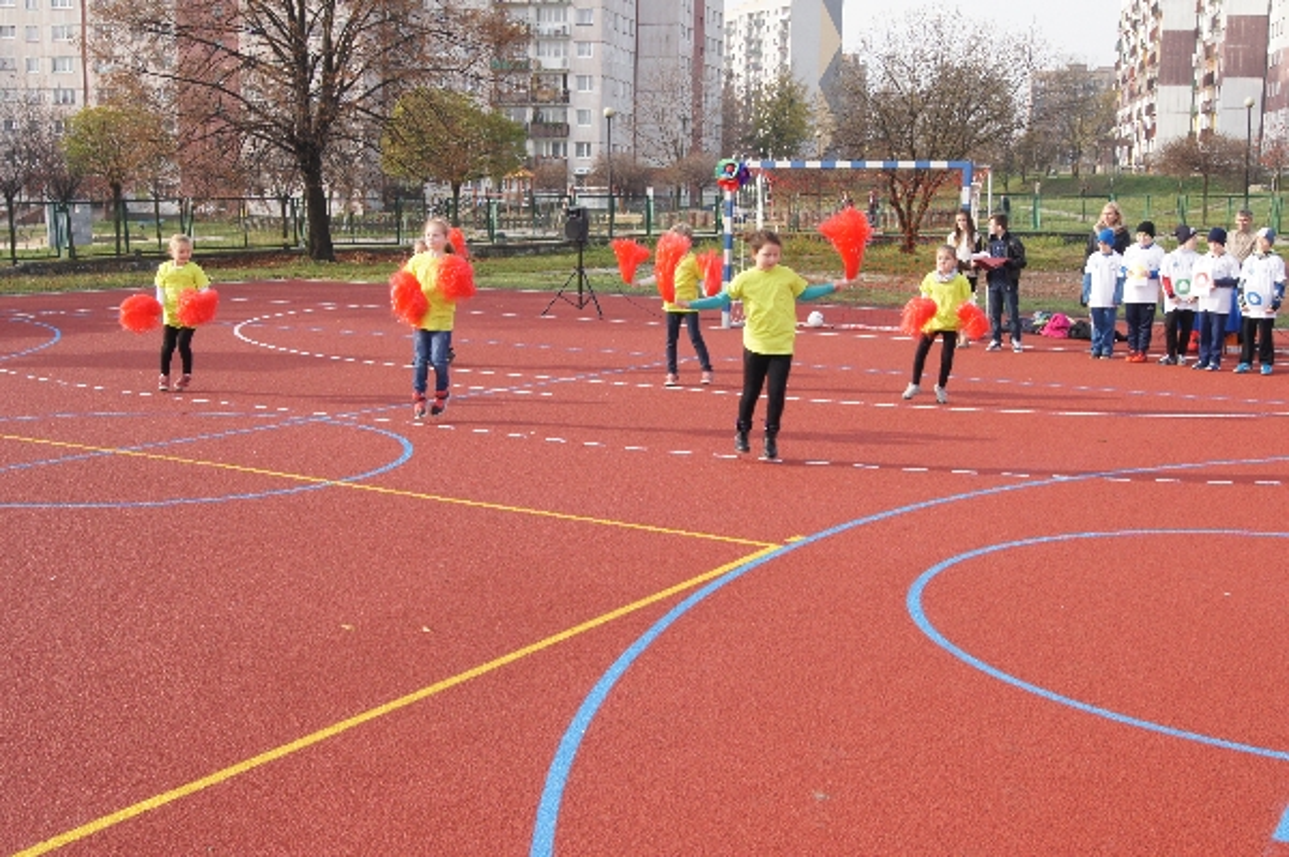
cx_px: 644
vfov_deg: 31.8
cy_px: 428
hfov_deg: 46.4
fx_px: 1503
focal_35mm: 42
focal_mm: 28
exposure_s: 1/160
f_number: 11
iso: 200
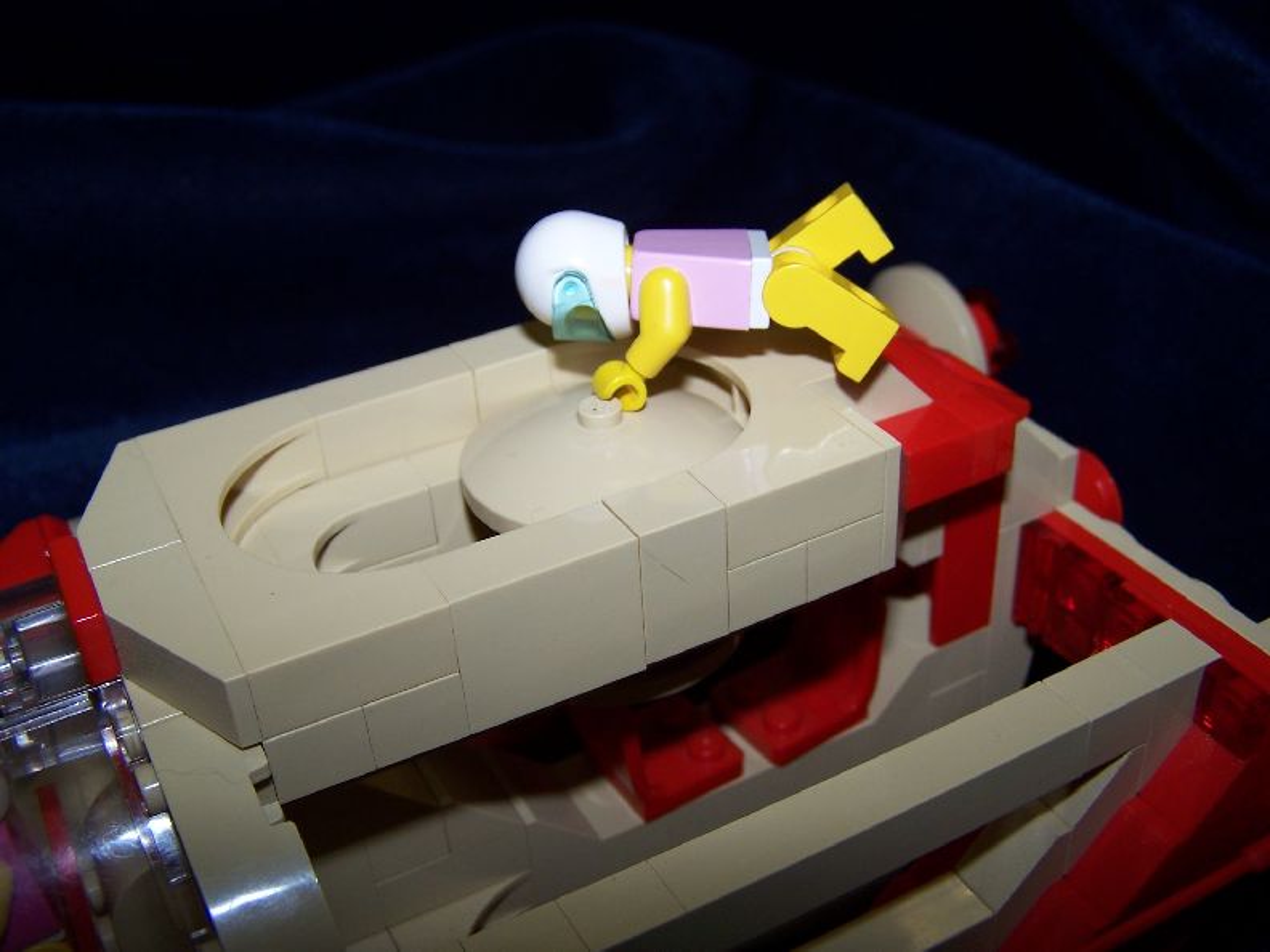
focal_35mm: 38
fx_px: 1394
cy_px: 476
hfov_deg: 49.0
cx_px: 635
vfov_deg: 37.7
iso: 80
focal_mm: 6.3
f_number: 2.8
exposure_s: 1/60
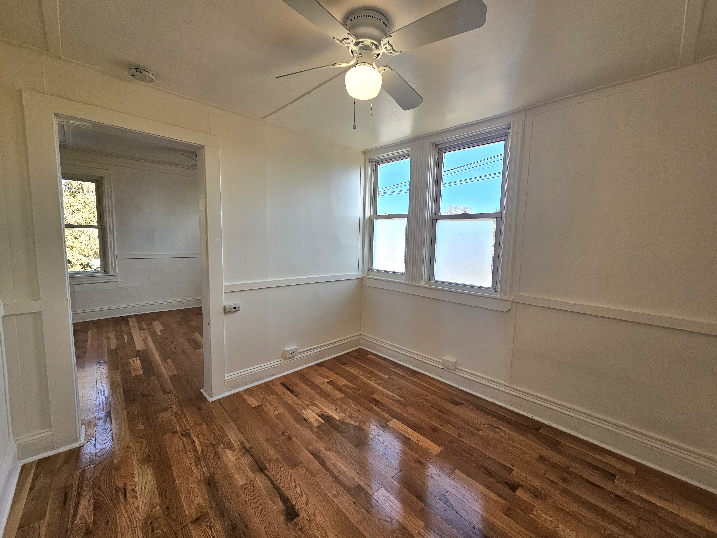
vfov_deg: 89.9
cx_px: 358
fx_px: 269
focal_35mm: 13
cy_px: 269
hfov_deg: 106.2
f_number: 2.2
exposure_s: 1/147
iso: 50
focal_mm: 2.2
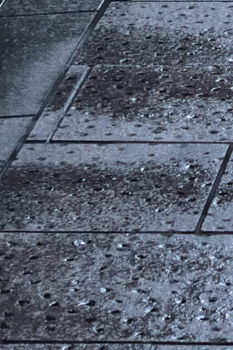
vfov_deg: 7.3
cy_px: -256
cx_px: 608
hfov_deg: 4.9
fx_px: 2660
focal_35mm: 274
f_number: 9
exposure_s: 1/125
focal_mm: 30
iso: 400
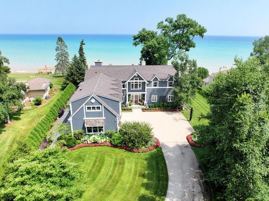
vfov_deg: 56.8
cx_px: 134
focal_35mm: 24
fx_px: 187
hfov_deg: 71.6
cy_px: 100
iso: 130
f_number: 2.8
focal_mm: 12.29
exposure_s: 1/1250
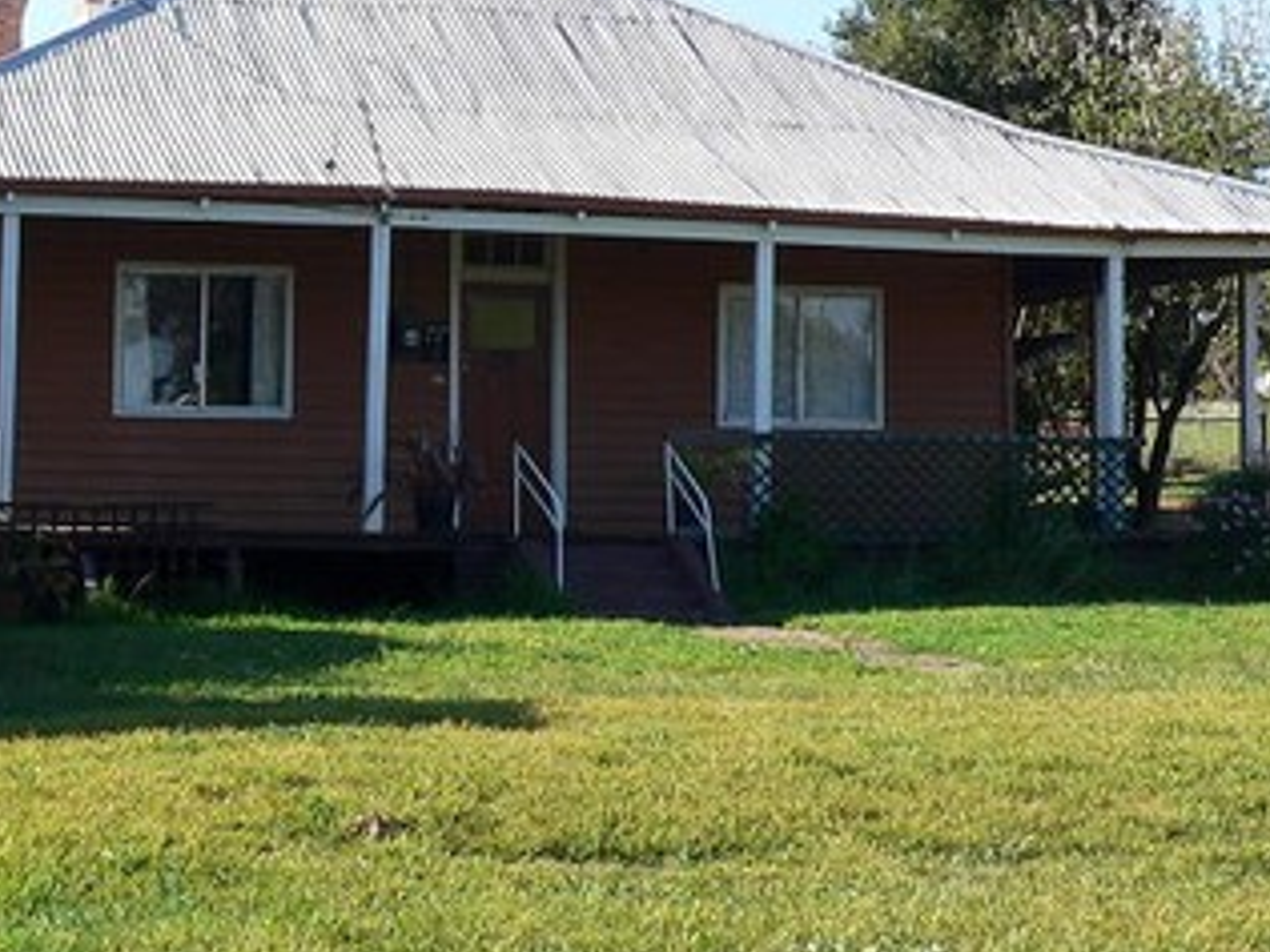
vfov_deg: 16.0
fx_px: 3339
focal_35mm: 91
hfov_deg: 21.4
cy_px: 44
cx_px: 406
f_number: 4.6
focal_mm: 6
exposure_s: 1/250
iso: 80
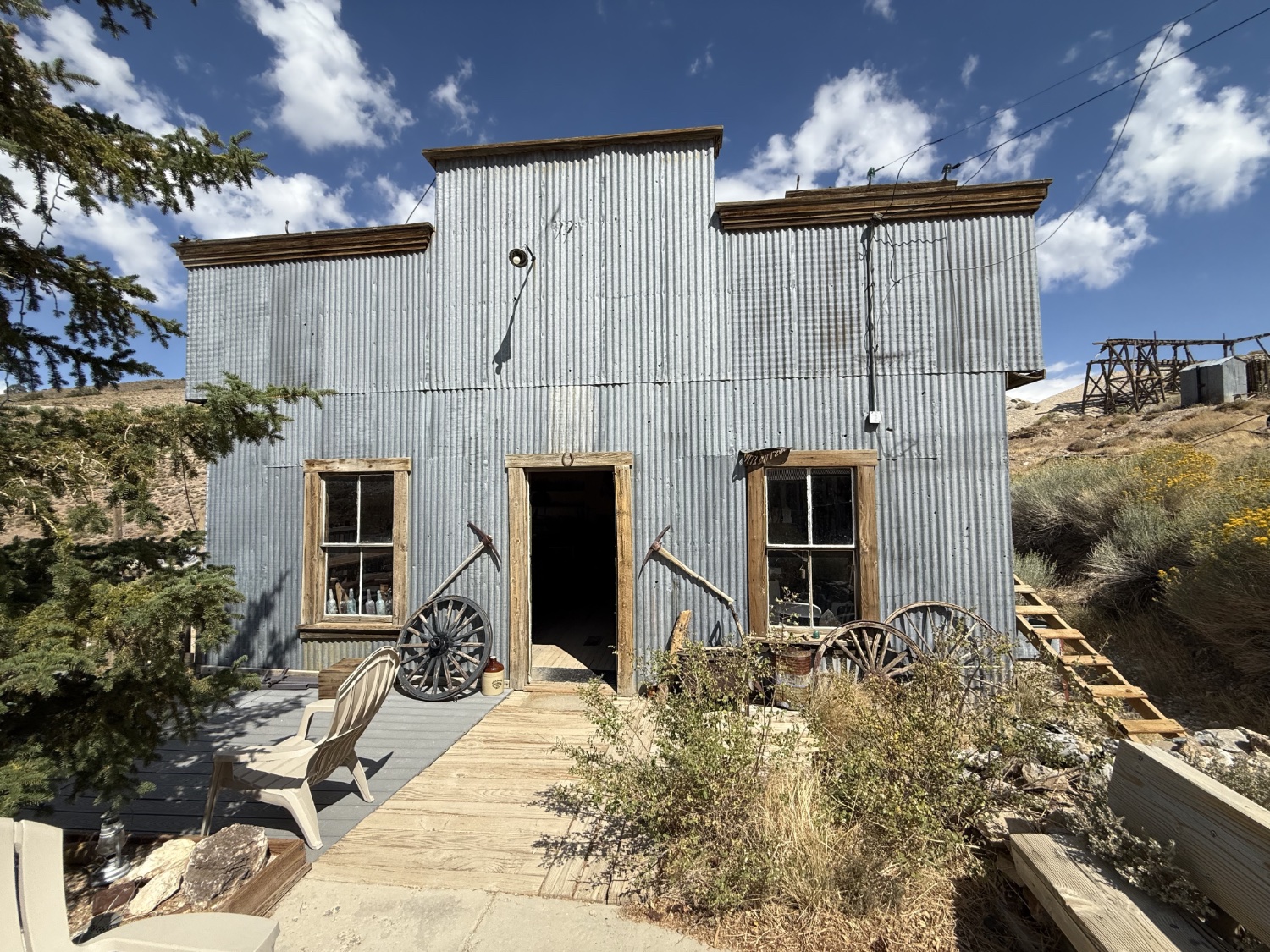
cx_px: 635
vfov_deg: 85.7
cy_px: 476
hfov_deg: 102.1
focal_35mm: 14
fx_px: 514
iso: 50
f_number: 2.2
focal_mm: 2.22
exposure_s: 1/2976
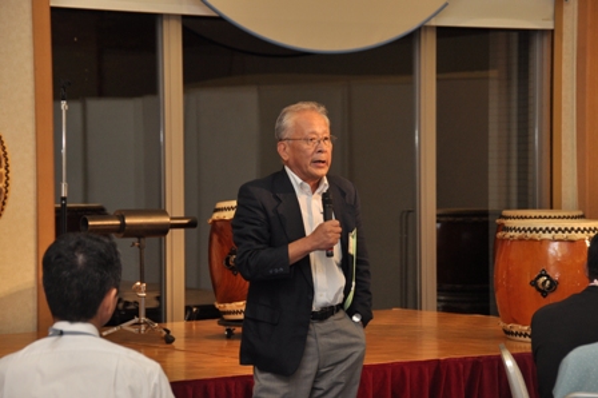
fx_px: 1867
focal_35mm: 112
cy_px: 199
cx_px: 299
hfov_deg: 18.2
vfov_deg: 12.2
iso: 400
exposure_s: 1/60
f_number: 5
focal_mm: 75
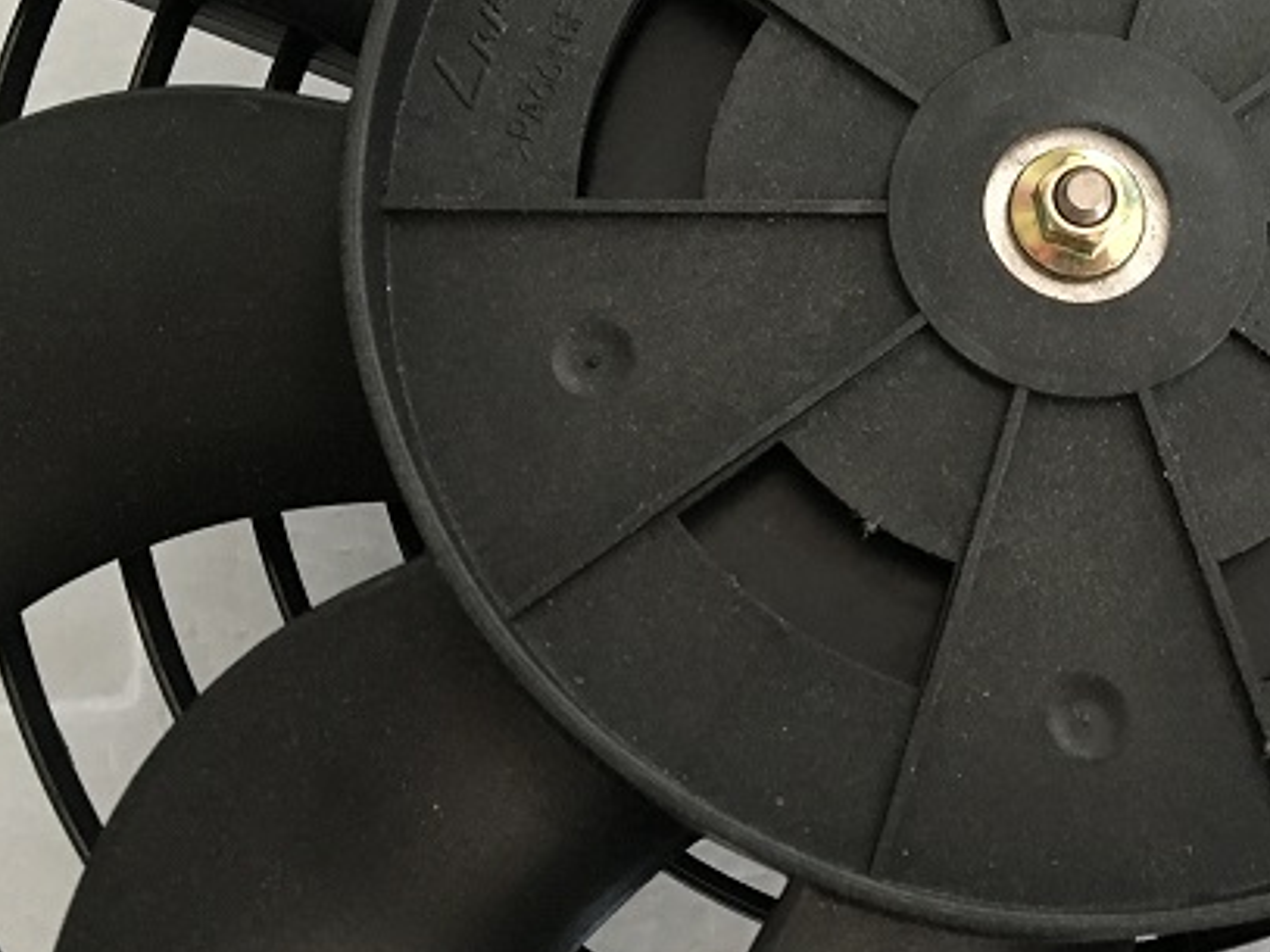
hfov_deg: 32.7
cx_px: 1039
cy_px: 331
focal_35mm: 57
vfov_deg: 25.5
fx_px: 2091
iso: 200
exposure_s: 1/20
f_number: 2.2
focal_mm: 4.15
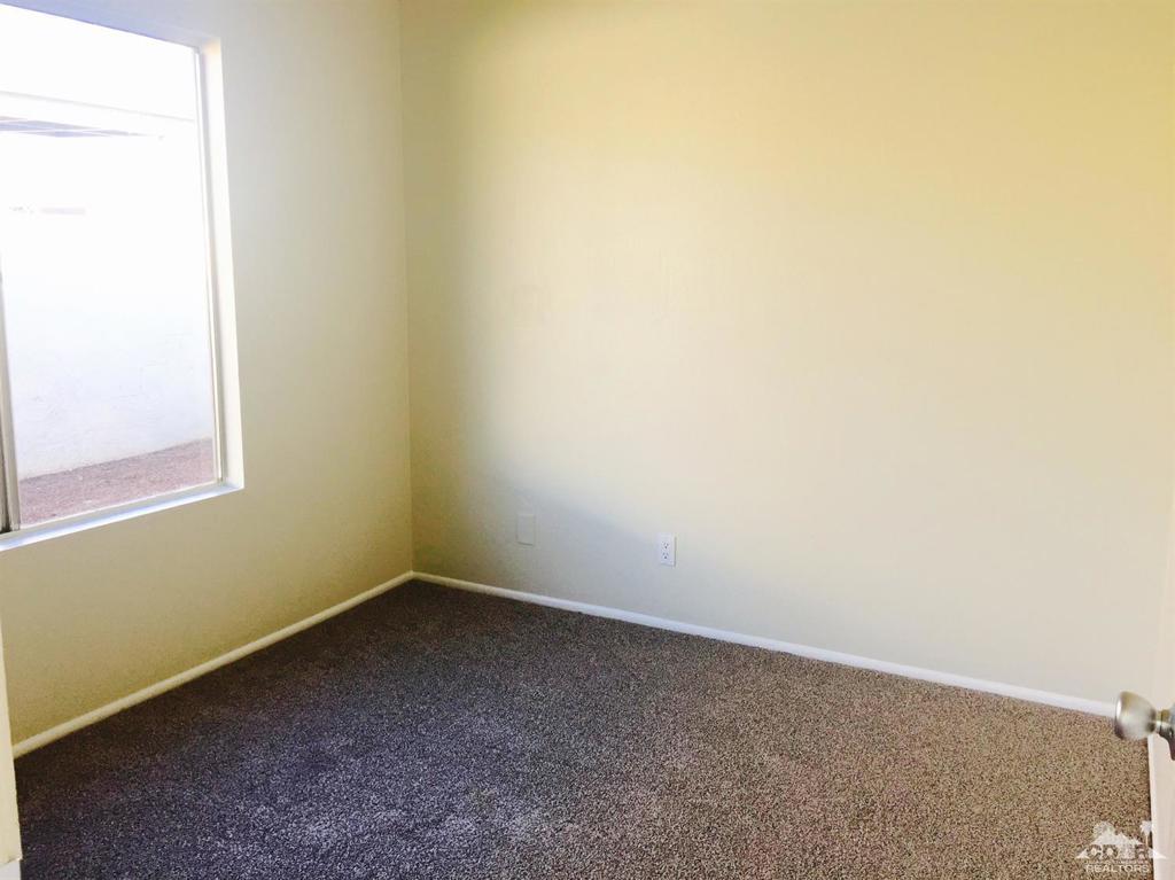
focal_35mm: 29
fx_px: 984
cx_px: 588
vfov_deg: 48.2
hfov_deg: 61.7
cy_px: 440
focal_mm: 4.15
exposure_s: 1/120
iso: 32
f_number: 2.2
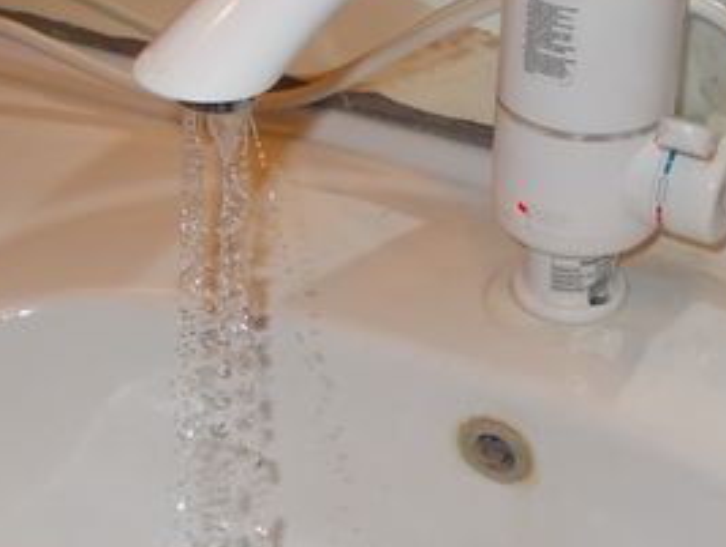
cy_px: 261
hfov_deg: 27.7
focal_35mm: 70
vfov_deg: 21.1
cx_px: 435
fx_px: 1470
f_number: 3.2
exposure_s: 1/25
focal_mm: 4.6
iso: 200
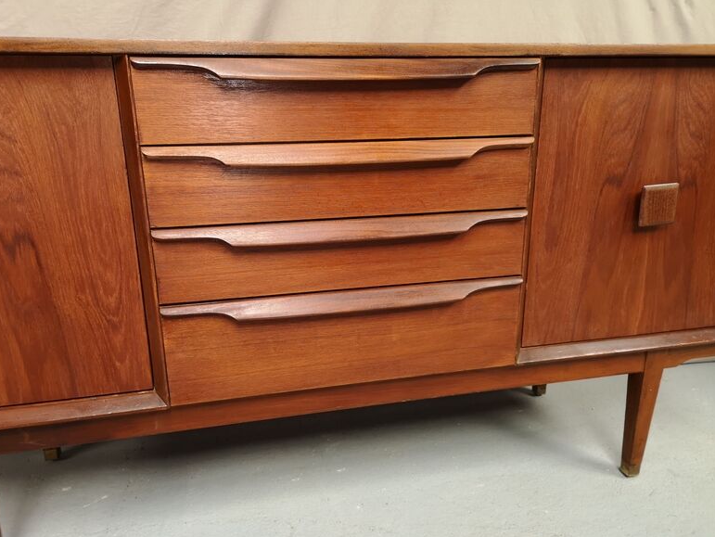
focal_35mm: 28
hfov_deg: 63.4
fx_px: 579
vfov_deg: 49.8
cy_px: 276
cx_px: 350
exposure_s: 1/50
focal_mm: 3.95
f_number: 1.8
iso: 125
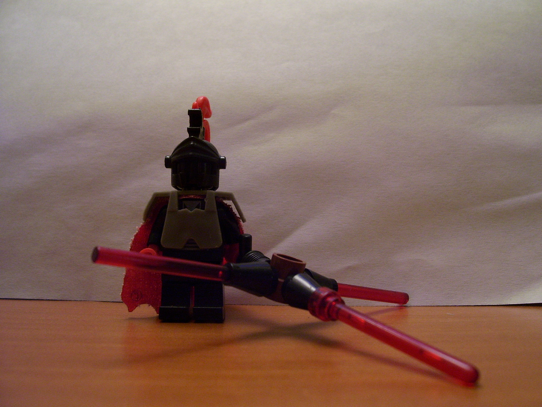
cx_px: 271
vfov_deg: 41.8
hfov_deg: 54.0
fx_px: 532
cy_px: 204
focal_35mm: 34
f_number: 2.7
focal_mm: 5.6
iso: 160
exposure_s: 1/8
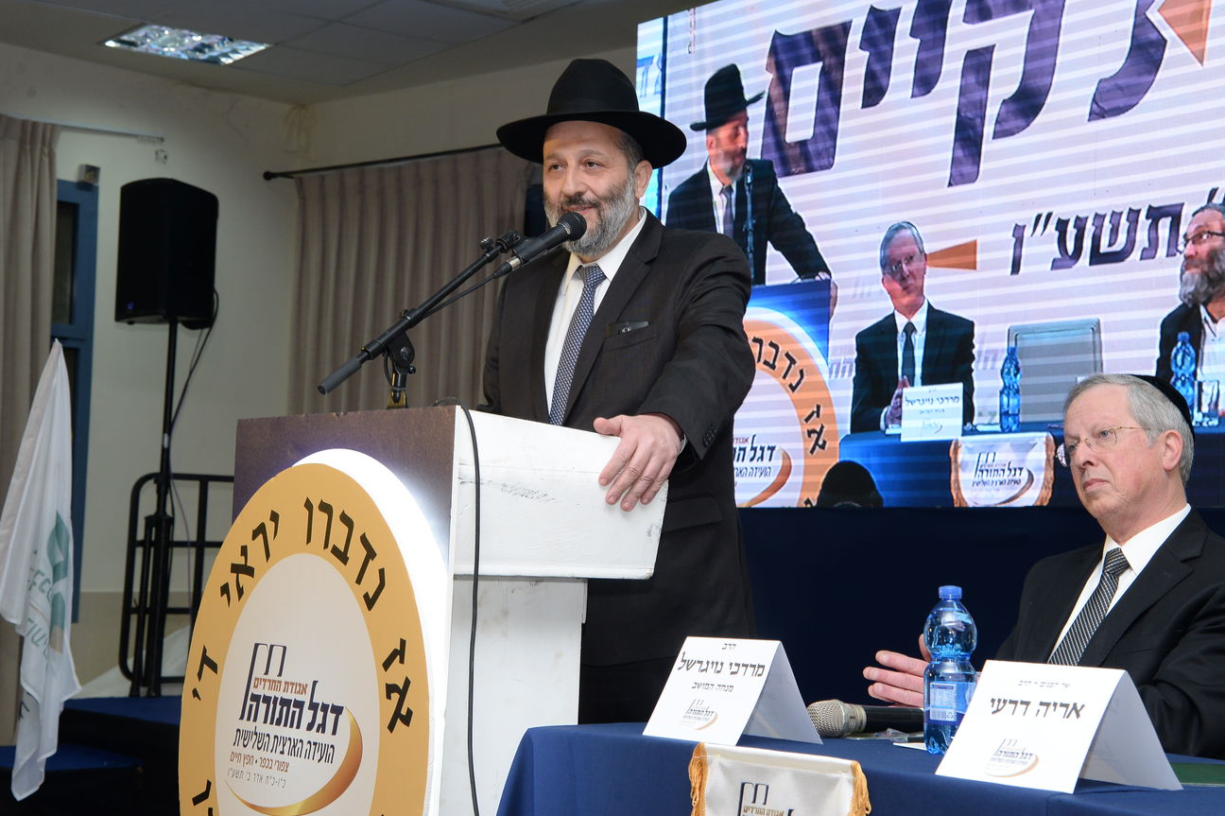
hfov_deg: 30.1
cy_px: 378
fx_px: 2279
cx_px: 655
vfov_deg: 20.3
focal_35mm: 67
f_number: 8
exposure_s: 1/80
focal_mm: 62
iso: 1000
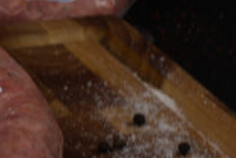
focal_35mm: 141
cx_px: -133
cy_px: 99
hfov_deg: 13.6
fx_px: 922
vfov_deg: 9.8
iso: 100
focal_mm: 29
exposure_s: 1/10
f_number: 14
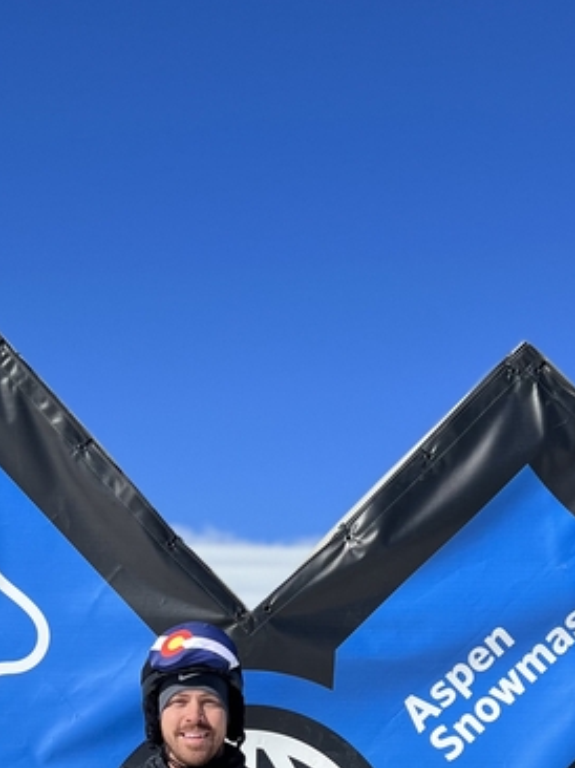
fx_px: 1419
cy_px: 789
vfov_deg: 28.2
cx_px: 215
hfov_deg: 22.8
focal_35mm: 64
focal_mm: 5.7
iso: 50
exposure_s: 1/8000
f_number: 1.5
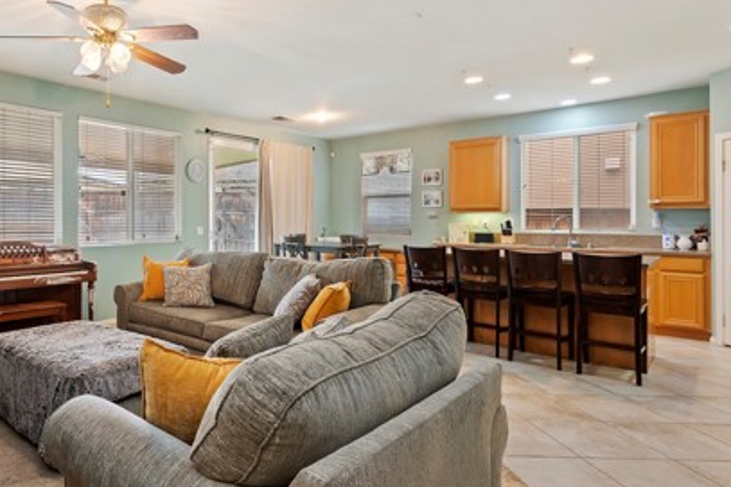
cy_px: 203
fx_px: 447
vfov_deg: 56.9
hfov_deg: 74.7
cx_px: 212
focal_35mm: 22
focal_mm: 14
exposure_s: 1/2.5
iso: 500
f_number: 10
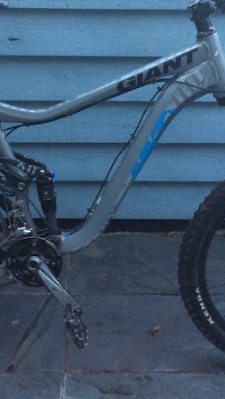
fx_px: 657
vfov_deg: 33.8
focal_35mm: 62
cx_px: 89
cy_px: 168
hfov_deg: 19.4
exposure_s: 1/24
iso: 100
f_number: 2.4
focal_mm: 3.3
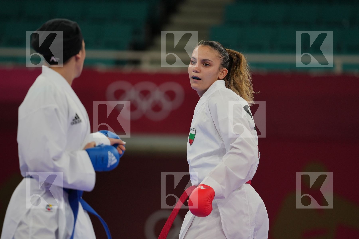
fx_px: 2991
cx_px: 180
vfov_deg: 4.6
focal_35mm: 300
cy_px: 120
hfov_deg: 6.9
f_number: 2.8
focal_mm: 200
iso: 400
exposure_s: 1/1000
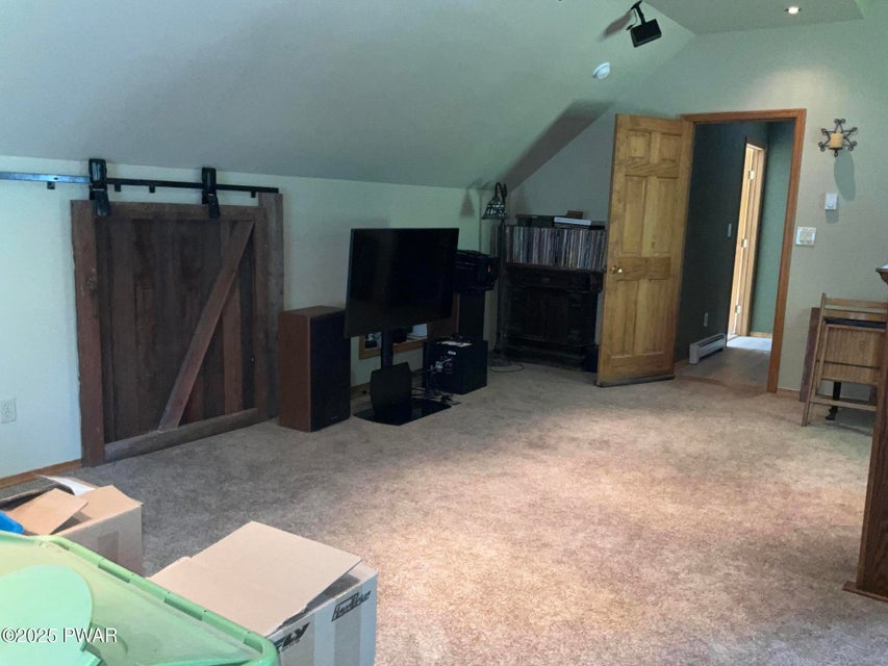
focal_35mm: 29
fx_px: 744
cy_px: 333
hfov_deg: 61.7
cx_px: 444
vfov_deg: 48.2
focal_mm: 3
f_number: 1.8
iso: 125
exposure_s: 1/40
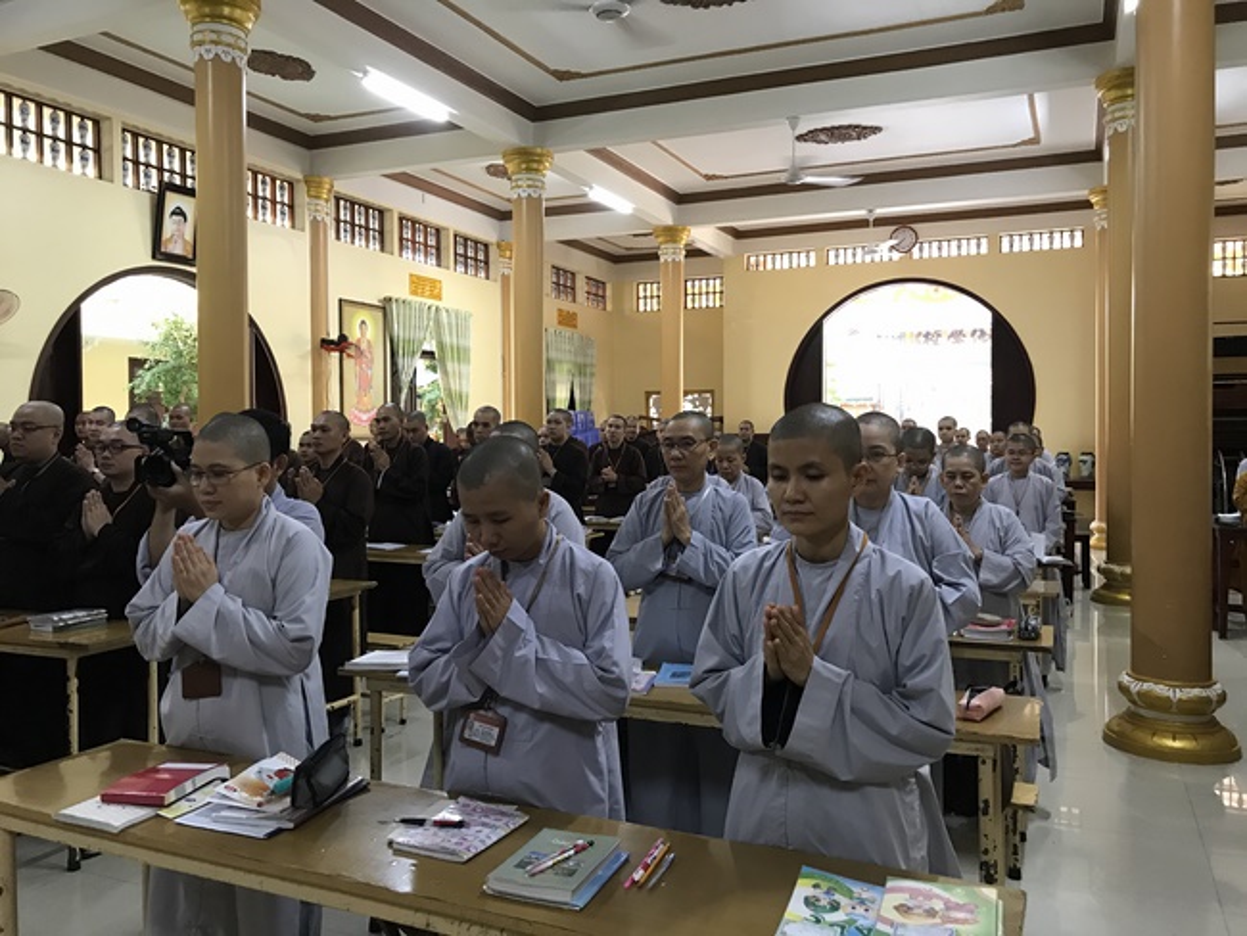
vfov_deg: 49.8
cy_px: 468
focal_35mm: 28
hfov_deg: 63.4
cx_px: 624
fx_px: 1009
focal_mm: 3.99
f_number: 1.8
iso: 80
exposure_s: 1/17
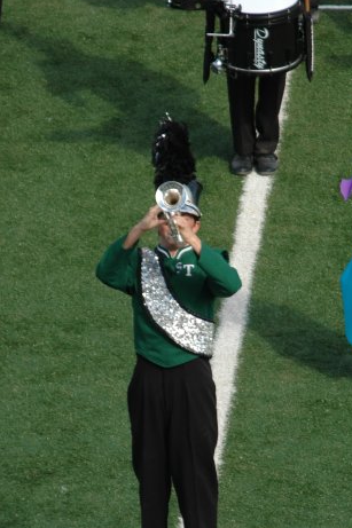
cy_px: 295
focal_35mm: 781
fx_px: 11462
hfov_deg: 1.8
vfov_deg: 2.6
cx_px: 173
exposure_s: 1/500
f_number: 5.6
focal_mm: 400
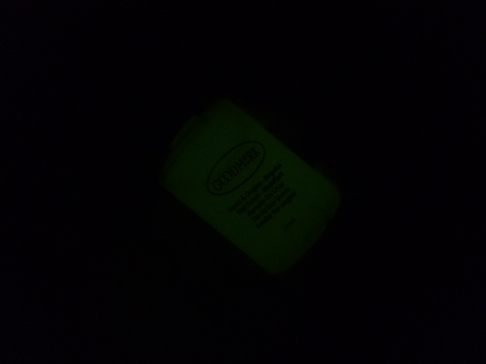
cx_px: 243
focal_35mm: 28
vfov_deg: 49.7
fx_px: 393
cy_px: 182
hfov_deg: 63.4
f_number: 3.1
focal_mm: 5
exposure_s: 1/8
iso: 400
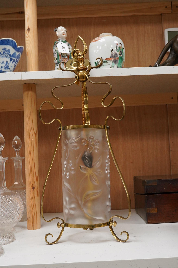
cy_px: 134
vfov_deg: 43.6
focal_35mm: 45
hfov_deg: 29.9
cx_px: 89
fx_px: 334
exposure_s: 1/160
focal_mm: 30
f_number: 11
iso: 2500
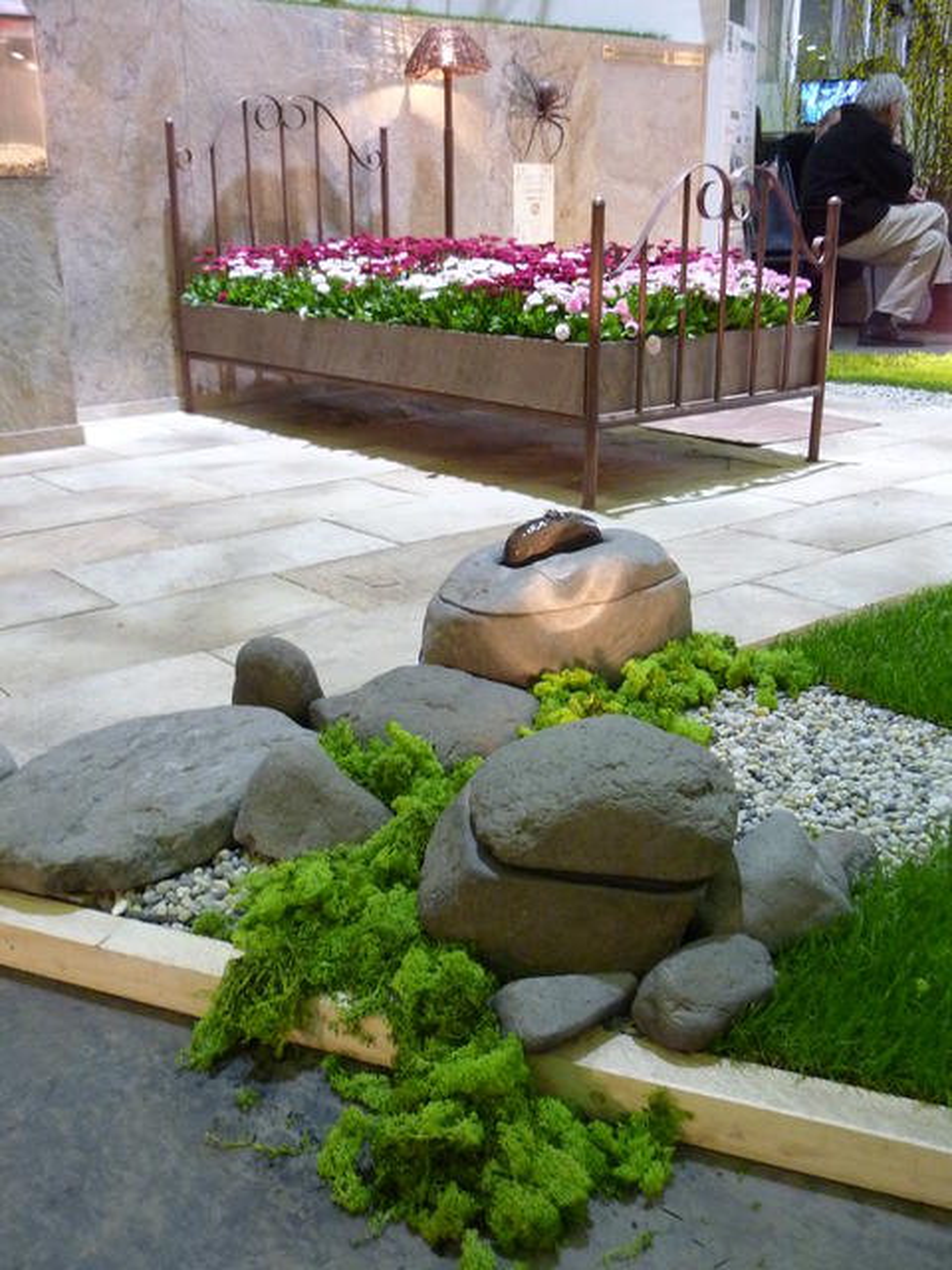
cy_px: 635
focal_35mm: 33
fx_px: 1210
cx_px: 476
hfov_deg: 42.9
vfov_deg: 55.4
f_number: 2.8
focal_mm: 5.5
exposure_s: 1/15
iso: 400
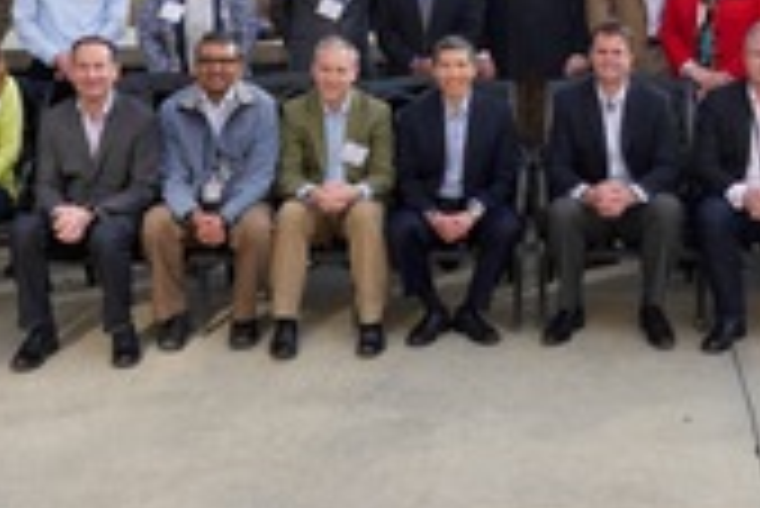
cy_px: -90
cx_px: 549
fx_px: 1458
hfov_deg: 28.9
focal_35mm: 69
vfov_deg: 18.8
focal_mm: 14
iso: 200
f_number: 2.8
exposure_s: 1/800
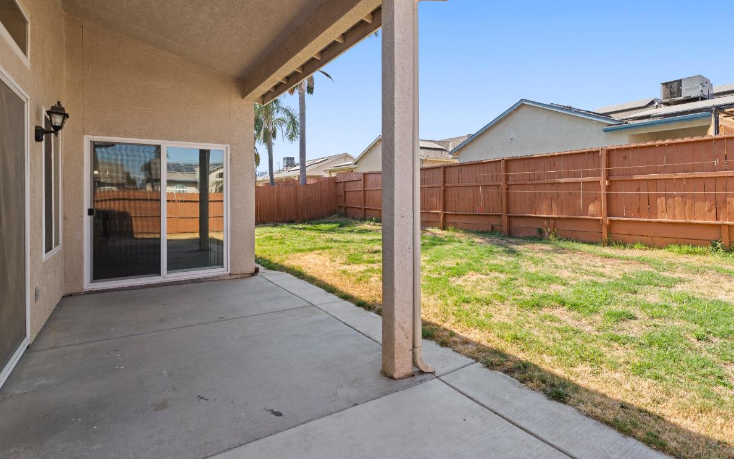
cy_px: 204
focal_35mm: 18
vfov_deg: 64.8
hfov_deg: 91.1
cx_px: 380
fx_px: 360
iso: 100
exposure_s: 1/40
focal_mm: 14
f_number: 8
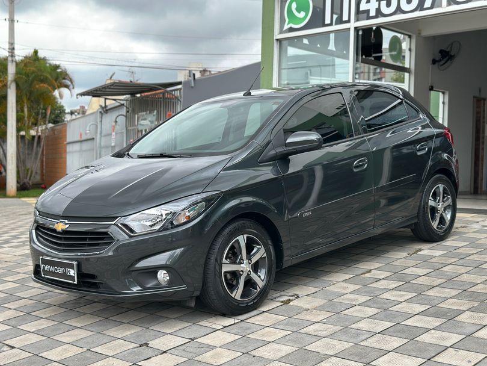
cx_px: 244
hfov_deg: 39.6
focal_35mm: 48
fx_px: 675
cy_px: 183
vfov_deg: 30.3
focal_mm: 6.86
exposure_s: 1/646
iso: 80
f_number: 1.78
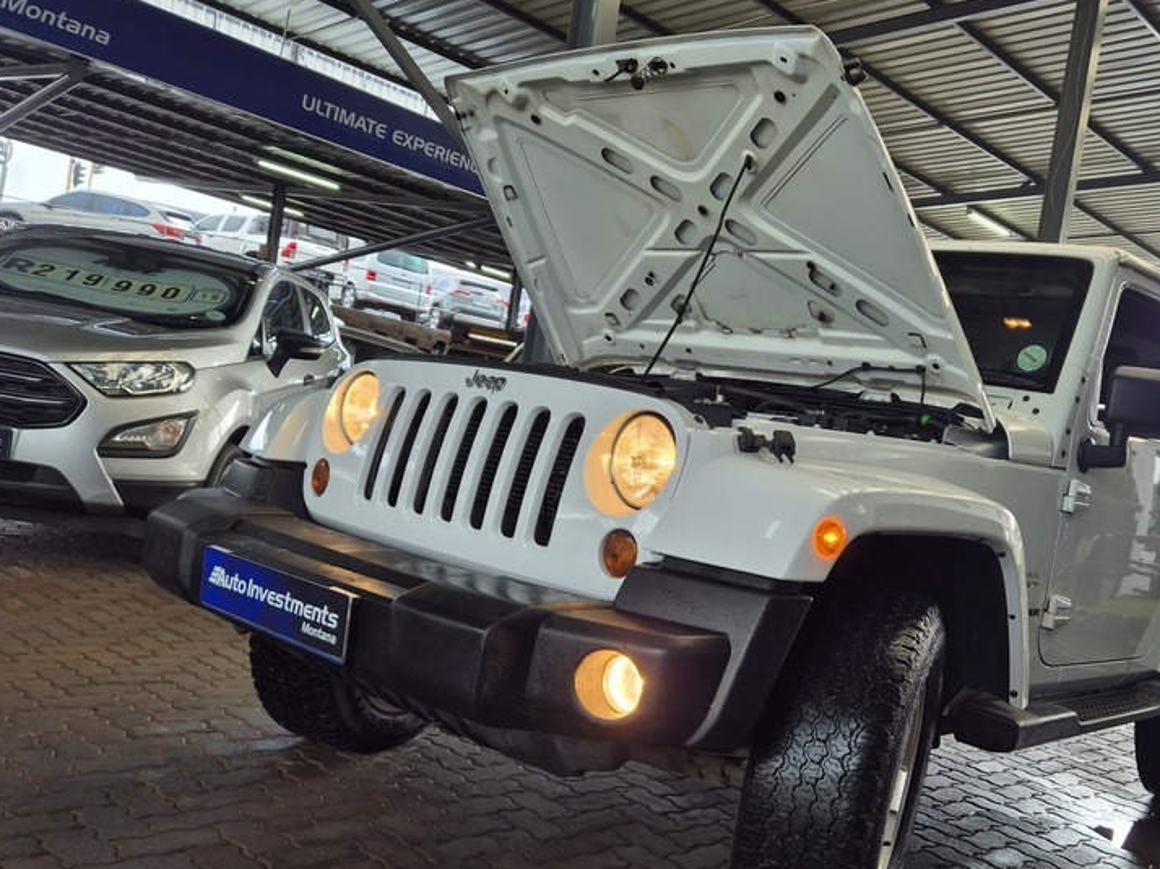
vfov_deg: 42.8
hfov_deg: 54.4
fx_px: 1105
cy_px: 497
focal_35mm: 33
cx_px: 759
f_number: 1.8
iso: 32
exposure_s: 1/100
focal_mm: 5.4
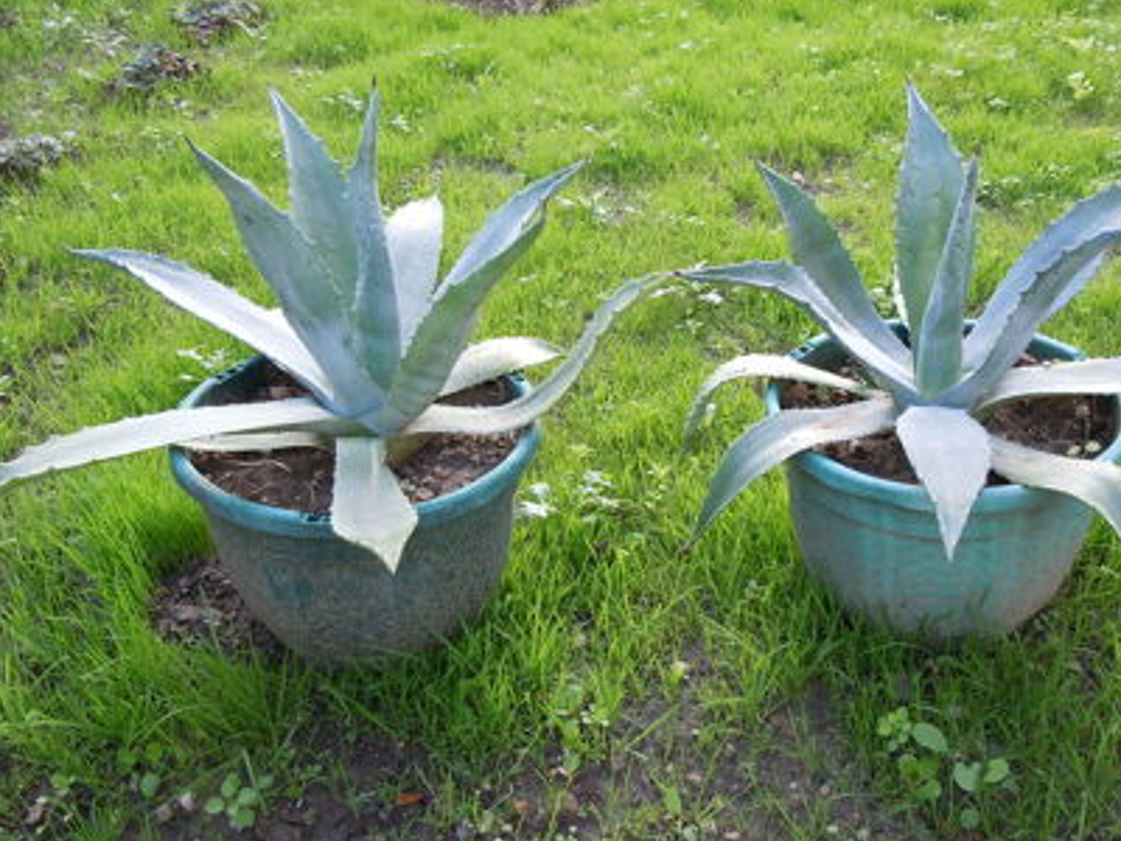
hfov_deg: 51.2
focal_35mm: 36
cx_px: 625
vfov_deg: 39.6
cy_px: 440
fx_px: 1166
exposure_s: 1/60
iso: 125
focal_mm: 5.4
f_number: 3.5
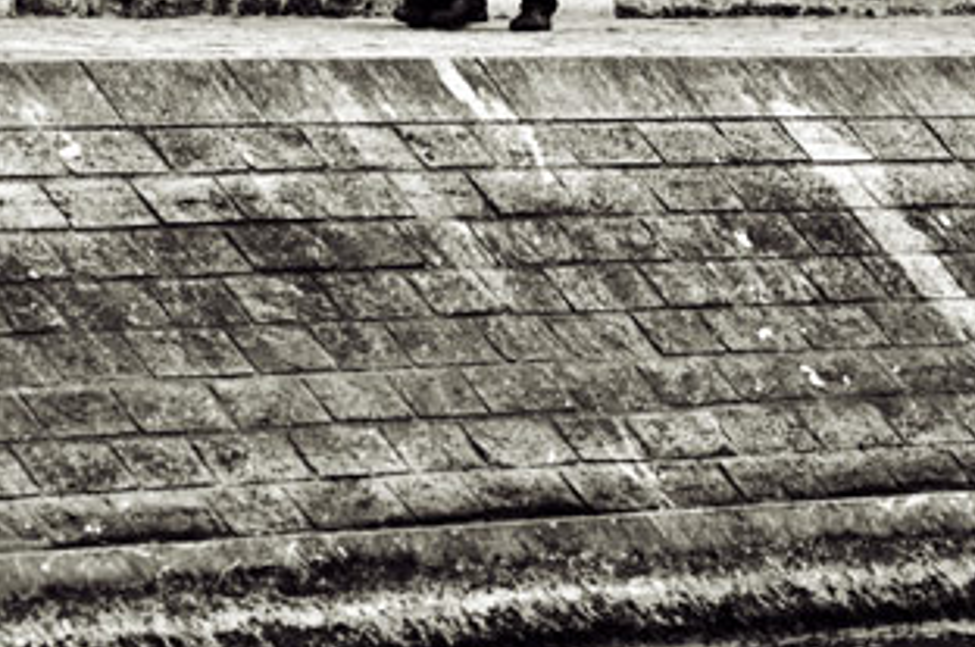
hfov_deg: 4.9
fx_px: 11321
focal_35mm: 419
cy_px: -122
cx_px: 562
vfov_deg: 3.3
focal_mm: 85
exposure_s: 1/800
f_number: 5.6
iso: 400
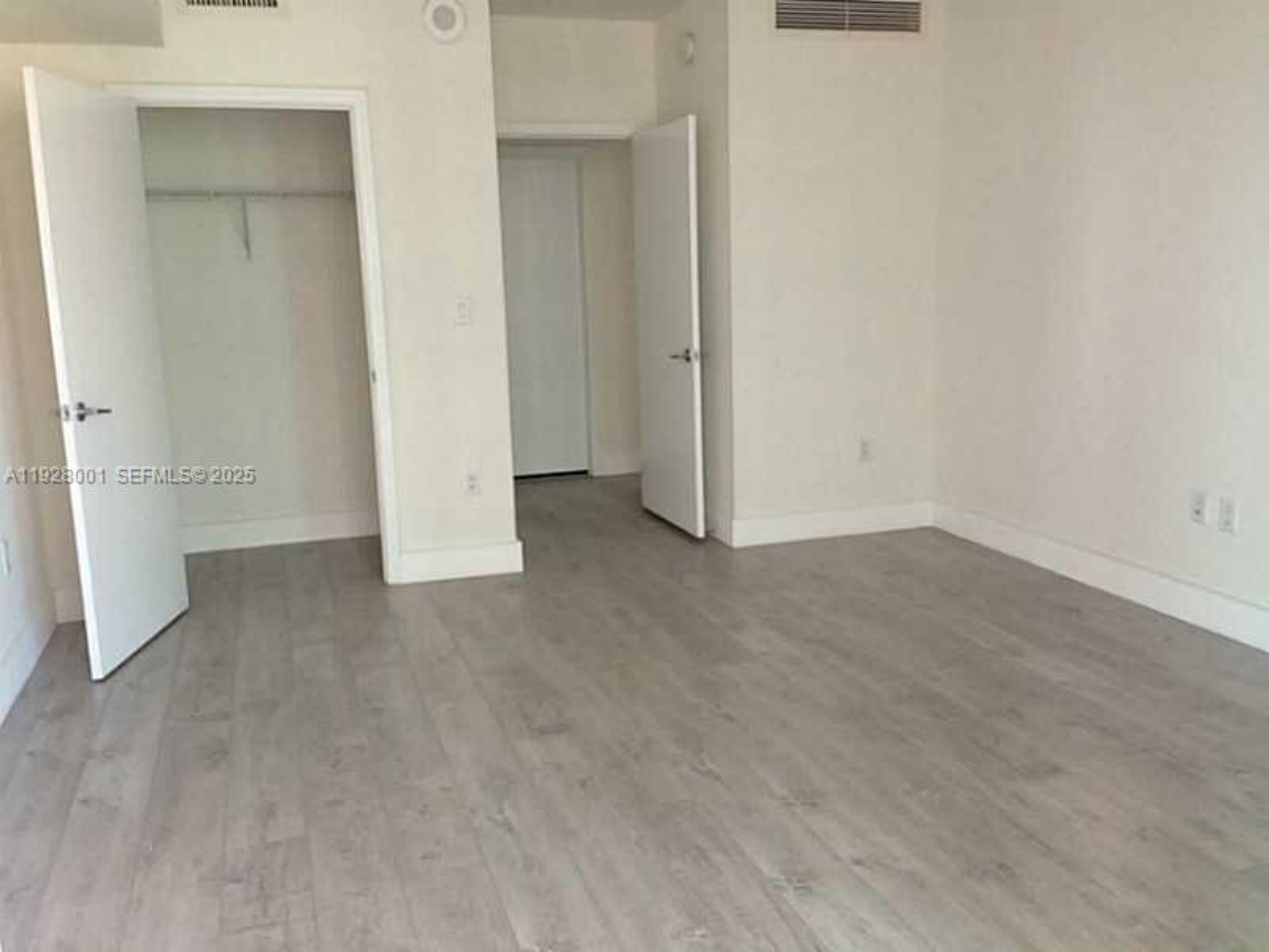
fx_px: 1210
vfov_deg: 42.9
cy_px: 476
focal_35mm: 33
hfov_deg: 55.4
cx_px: 634
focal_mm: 4.13
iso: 64
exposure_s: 1/50
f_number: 2.4
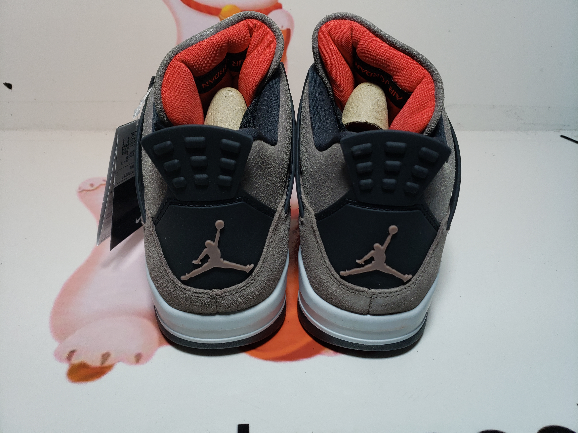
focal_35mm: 26
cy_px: 216
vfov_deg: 53.1
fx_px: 434
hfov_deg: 67.3
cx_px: 289
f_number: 1.5
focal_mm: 4.3
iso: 50
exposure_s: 1/497
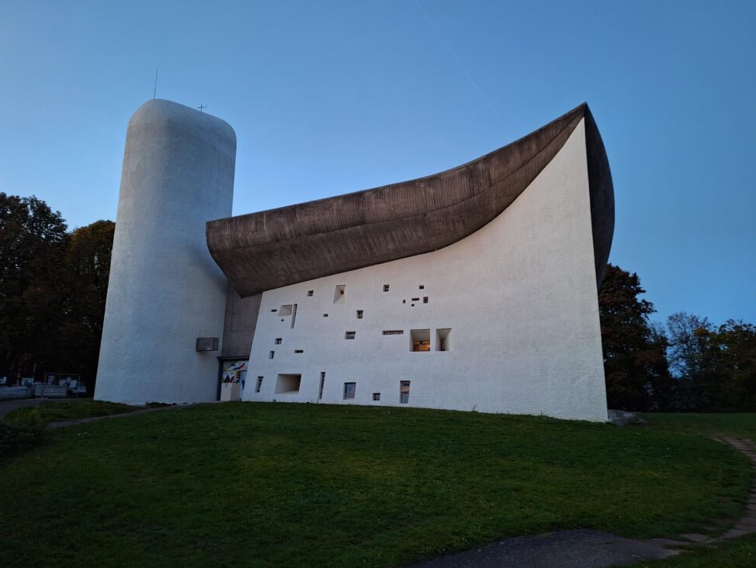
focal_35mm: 24
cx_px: 366
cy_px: 276
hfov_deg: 71.6
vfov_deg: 56.8
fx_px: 524
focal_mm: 5.5
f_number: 1.8
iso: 250
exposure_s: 1/24
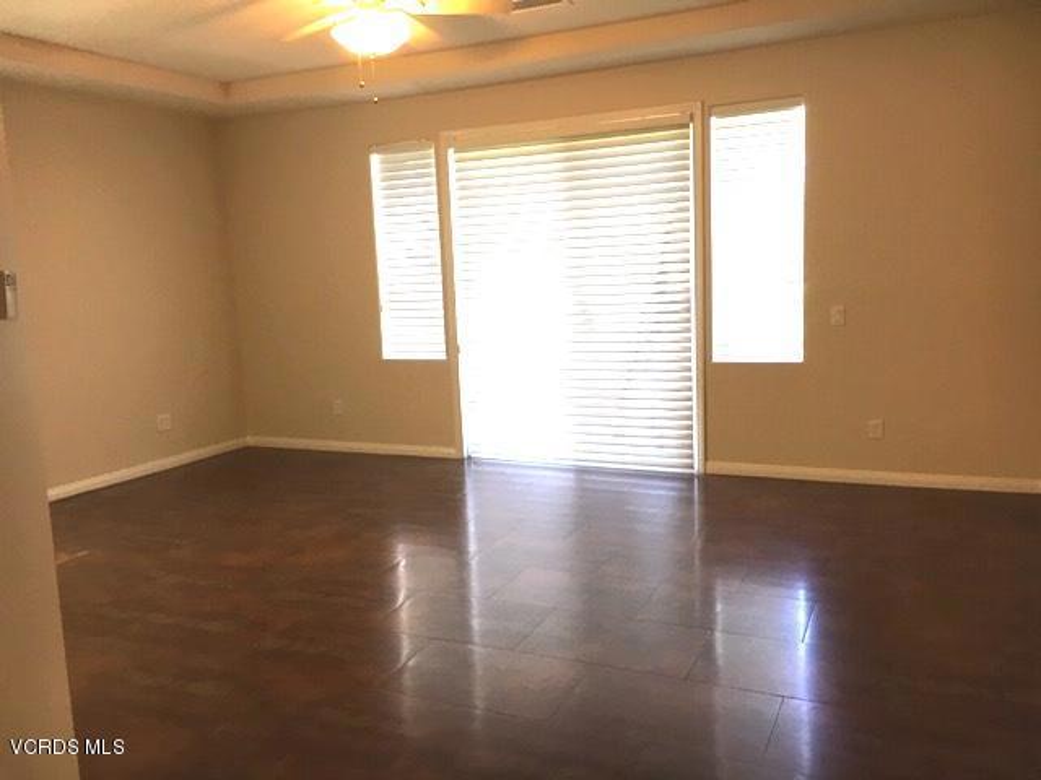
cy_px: 390
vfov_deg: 48.2
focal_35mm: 29
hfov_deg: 61.7
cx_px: 520
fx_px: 872
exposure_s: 1/30
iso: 64
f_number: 2.2
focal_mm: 4.15
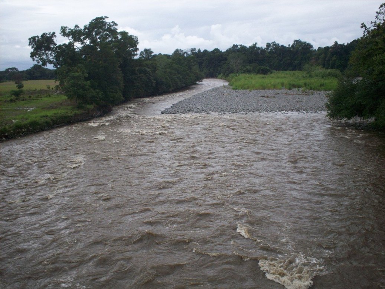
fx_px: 400
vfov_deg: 39.7
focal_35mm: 36
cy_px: 144
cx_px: 192
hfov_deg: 51.3
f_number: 4.5
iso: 100
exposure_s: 1/389
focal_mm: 6
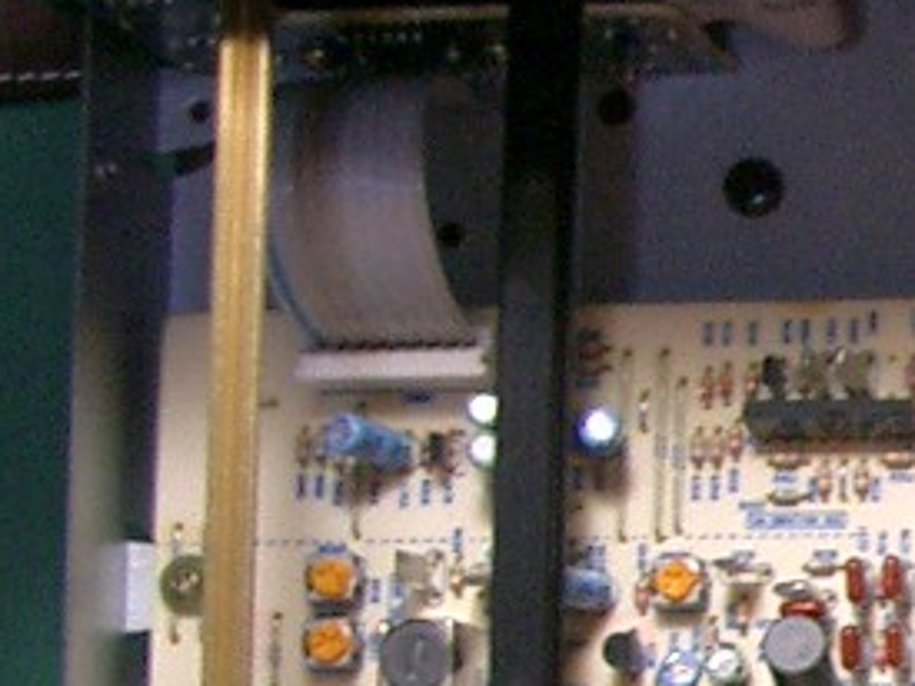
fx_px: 4307
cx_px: 1830
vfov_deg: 8.9
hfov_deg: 11.0
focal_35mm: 163
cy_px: 962
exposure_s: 1/20
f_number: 2.6
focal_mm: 5.8
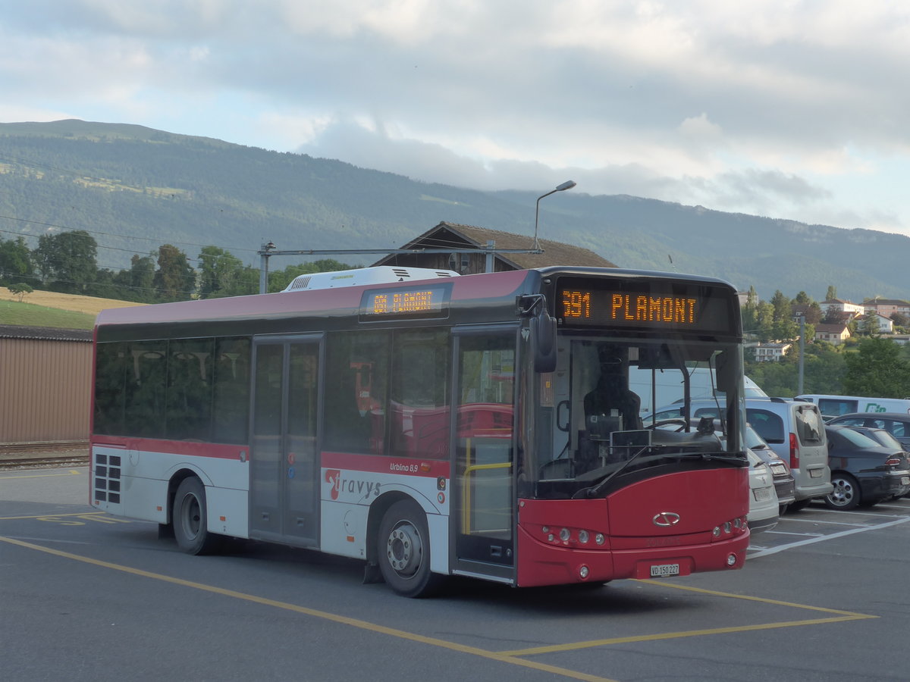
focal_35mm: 59
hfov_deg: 32.7
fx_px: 1551
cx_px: 455
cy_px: 341
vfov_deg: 24.8
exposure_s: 1/320
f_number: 3.5
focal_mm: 12
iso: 160
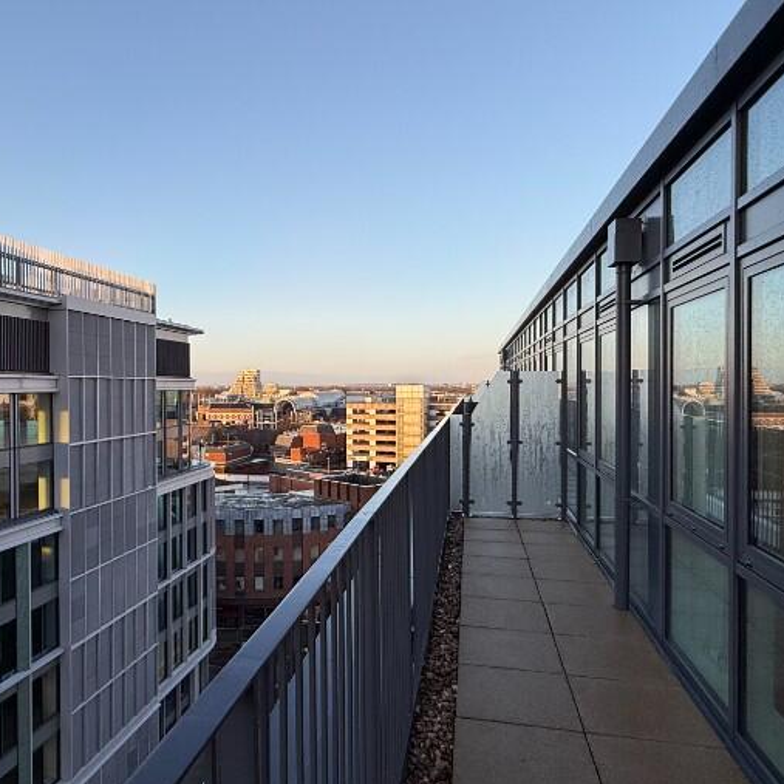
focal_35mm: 25
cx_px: 322
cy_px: 394
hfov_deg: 62.5
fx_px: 641
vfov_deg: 62.9
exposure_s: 1/290
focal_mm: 2.22
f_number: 2.2
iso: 50
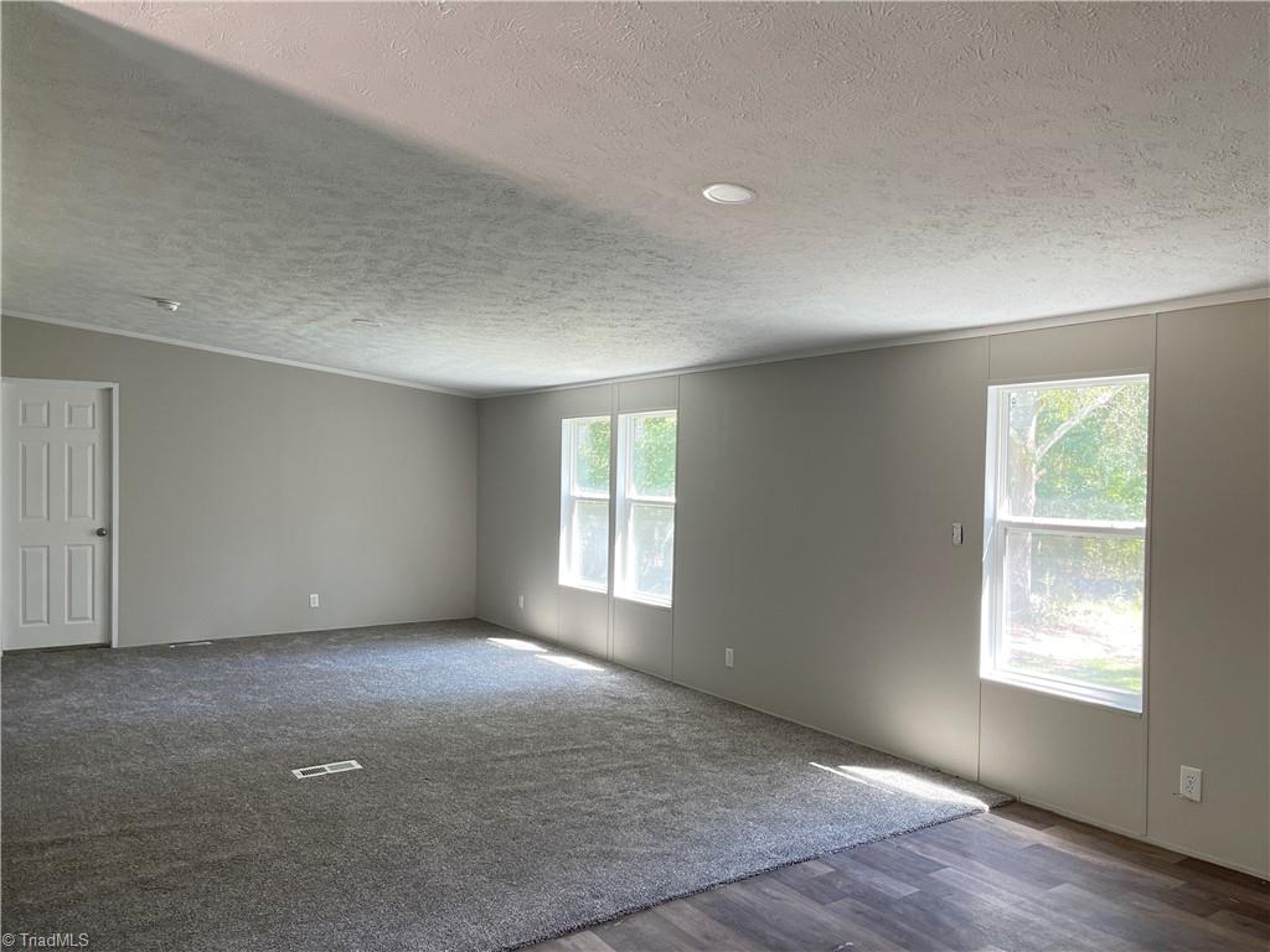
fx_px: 917
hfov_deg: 69.4
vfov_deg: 54.9
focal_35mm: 25
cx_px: 635
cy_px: 476
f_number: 1.6
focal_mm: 5.1
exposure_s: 1/121
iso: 100
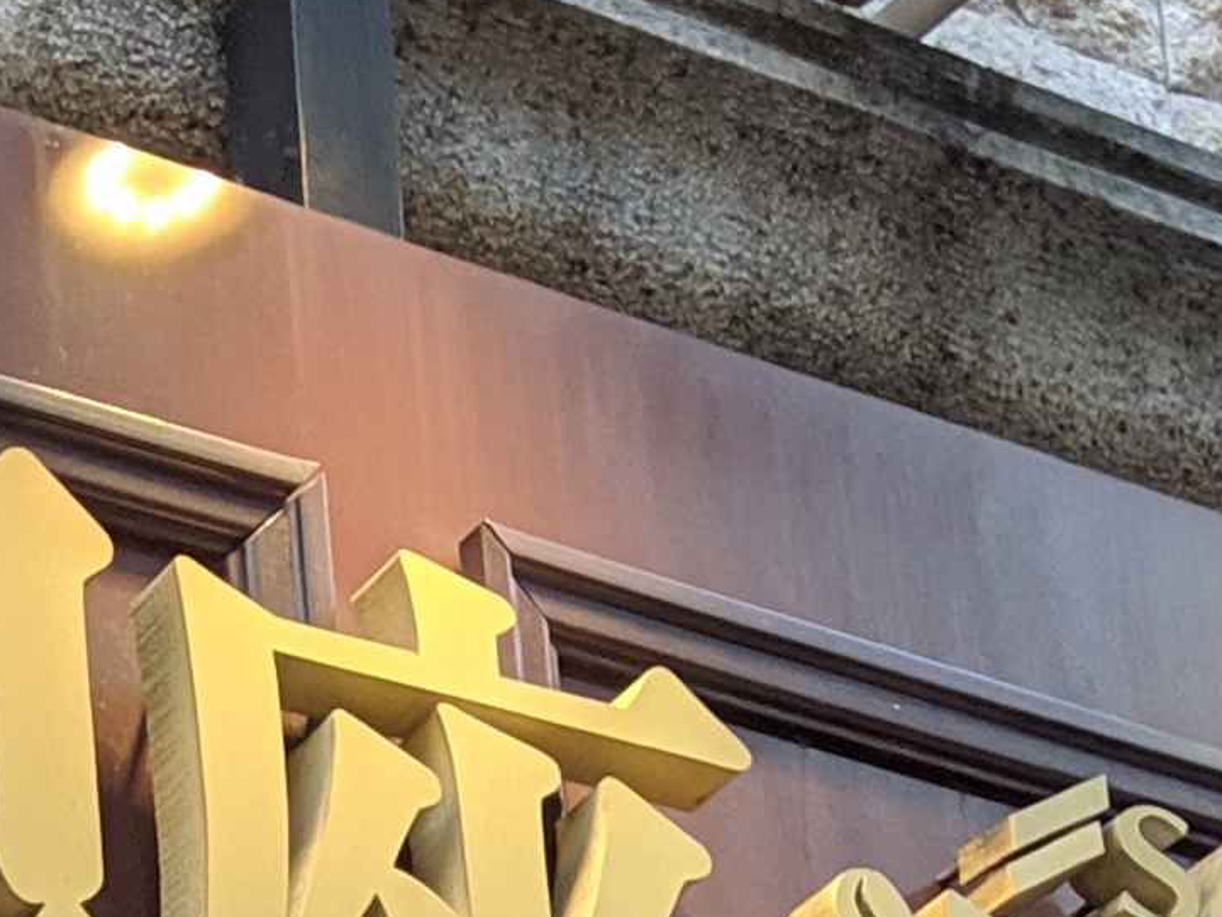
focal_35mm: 151
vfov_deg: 8.6
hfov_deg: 12.7
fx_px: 5331
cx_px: -253
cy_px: 2487
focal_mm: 4.44
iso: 89
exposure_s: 1/99.9
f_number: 1.8
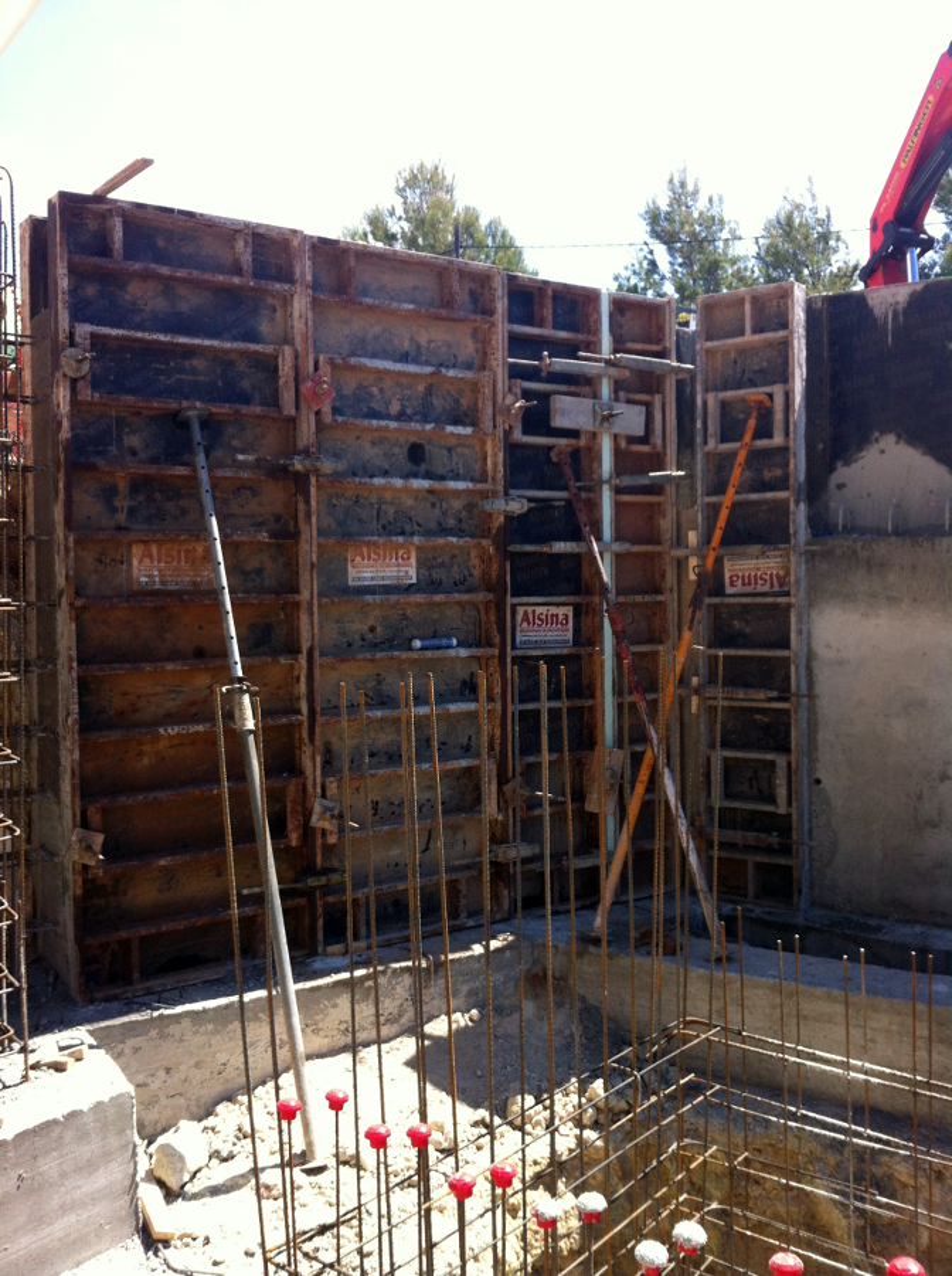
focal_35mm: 35
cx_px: 476
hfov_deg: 40.6
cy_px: 638
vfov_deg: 52.7
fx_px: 1287
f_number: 2.8
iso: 80
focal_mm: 3.85
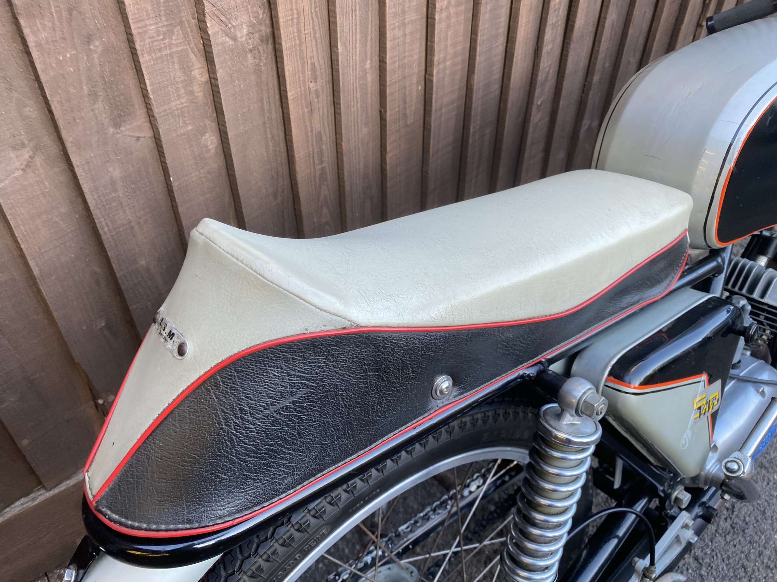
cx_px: 388
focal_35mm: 26
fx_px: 584
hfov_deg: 67.3
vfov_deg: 53.1
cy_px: 291
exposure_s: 1/121
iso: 125
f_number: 1.8
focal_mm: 4.25
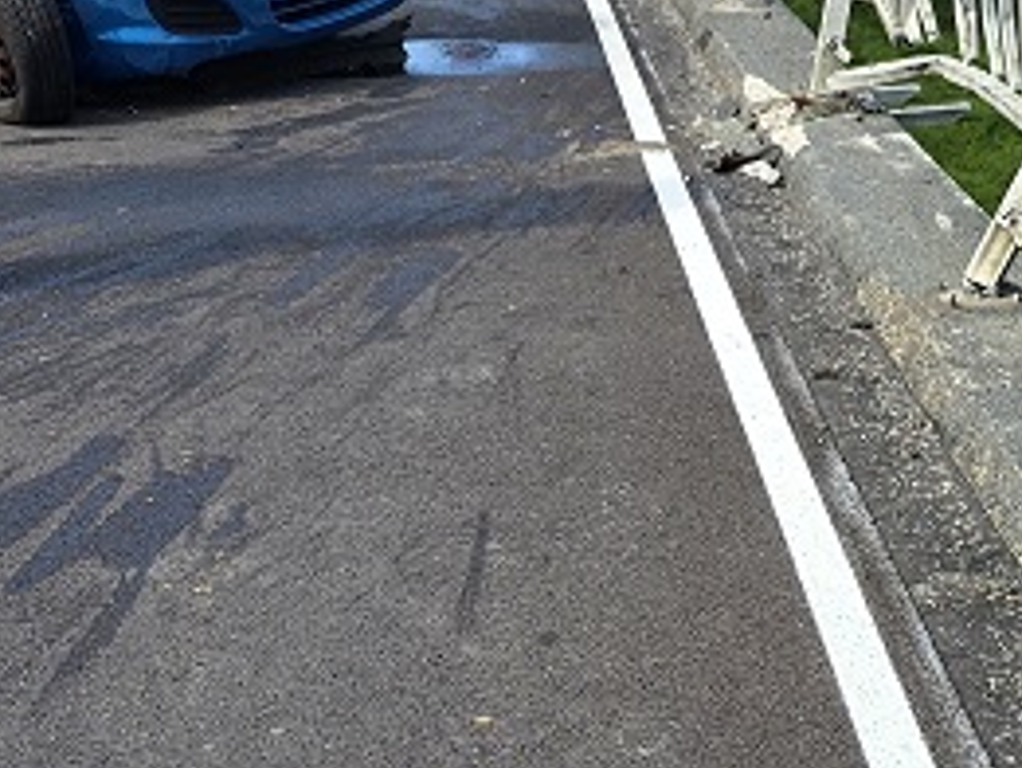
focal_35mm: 88
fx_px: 2599
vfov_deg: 16.7
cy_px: 619
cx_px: 666
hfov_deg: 22.2
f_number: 1.7
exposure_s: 1/331
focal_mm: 6.3
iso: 12
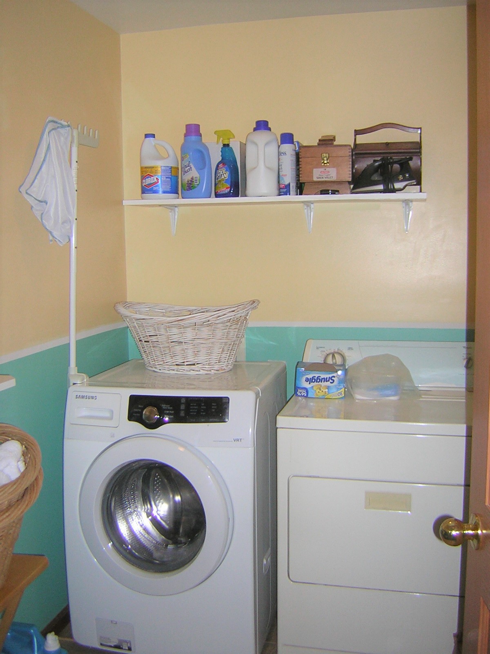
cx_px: 245
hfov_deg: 39.7
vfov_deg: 51.4
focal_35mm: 36
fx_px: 679
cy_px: 327
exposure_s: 1/60.1
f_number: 2.6
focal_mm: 4.7
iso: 50
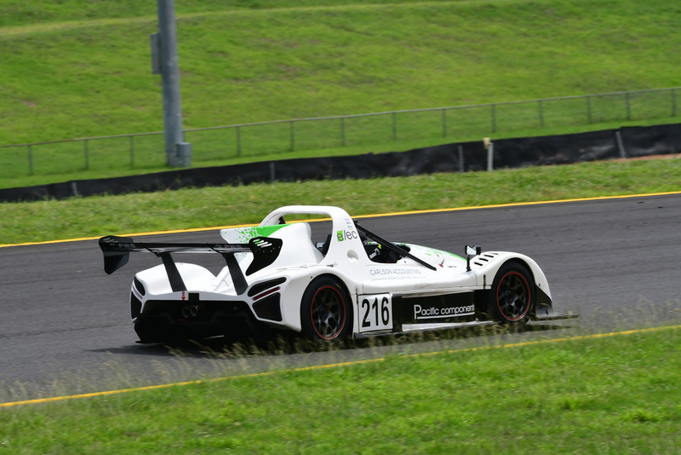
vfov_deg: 3.7
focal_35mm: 375
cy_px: 228
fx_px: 7096
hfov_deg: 5.5
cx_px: 340
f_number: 11
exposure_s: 1/640
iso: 320
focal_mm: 250
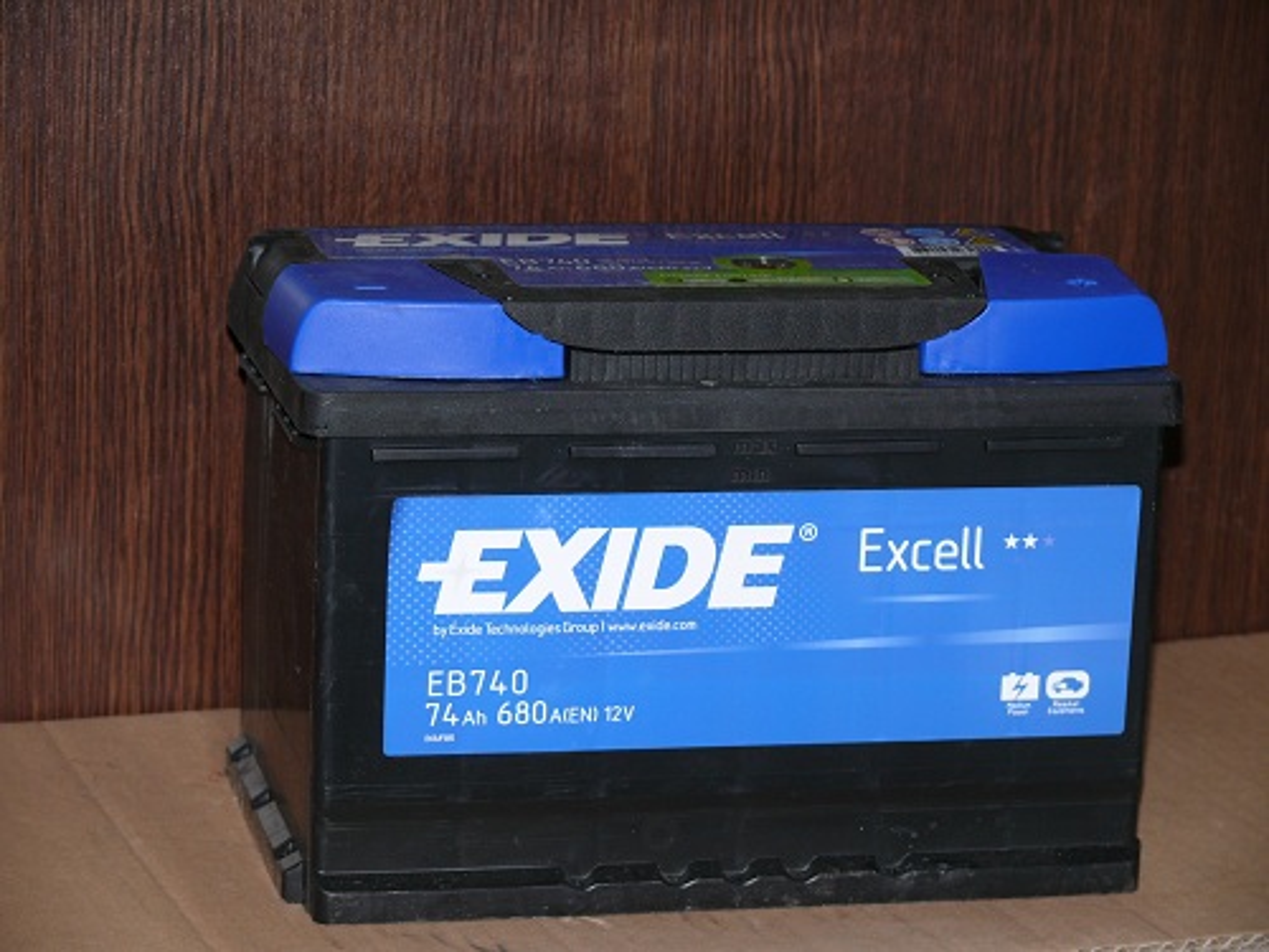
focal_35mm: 115
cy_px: 476
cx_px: 634
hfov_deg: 17.1
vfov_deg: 12.9
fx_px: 4216
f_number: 3.6
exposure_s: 1/30
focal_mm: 24.4
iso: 100
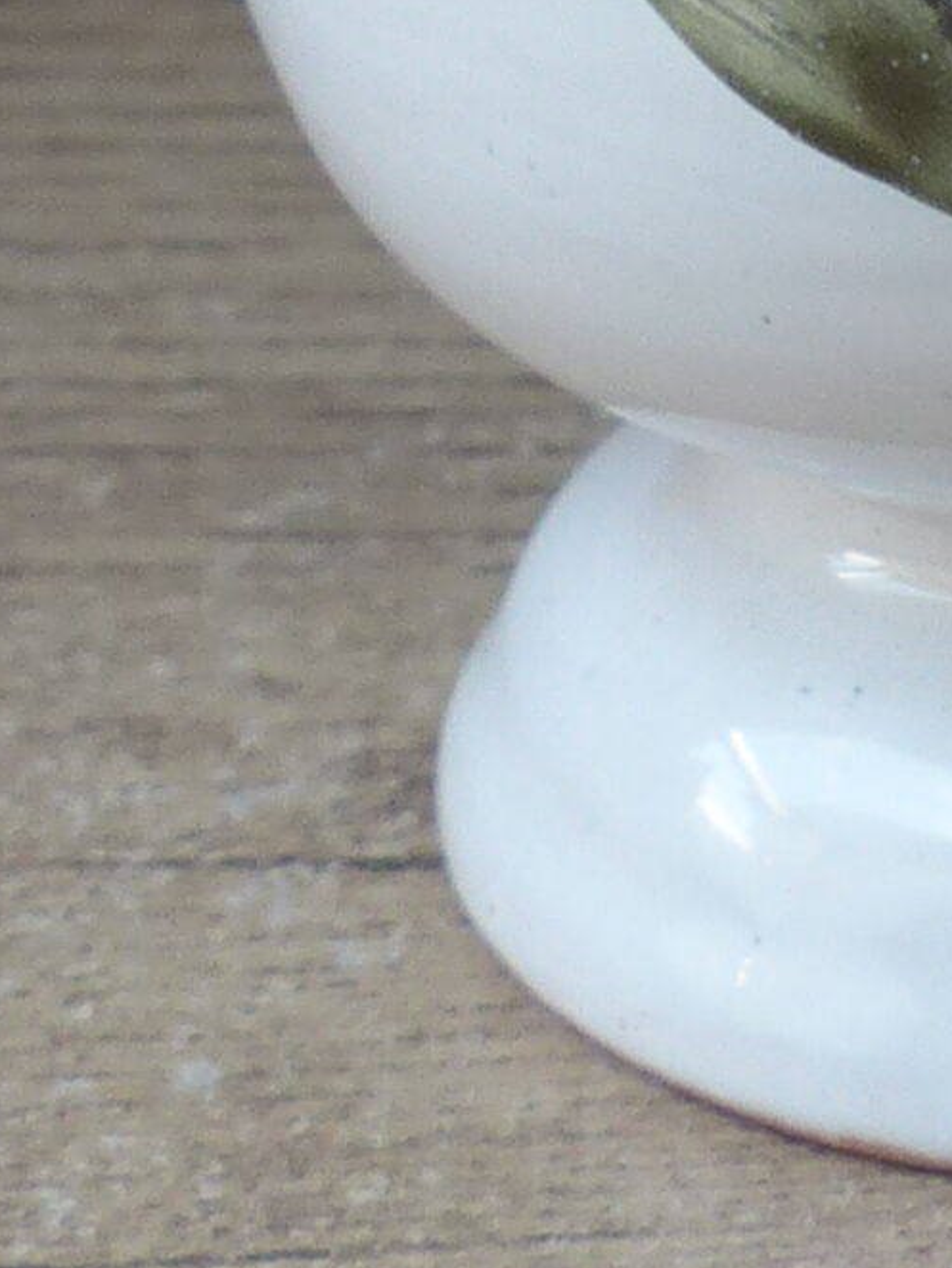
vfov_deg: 12.6
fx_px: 5533
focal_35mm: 151
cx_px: 1197
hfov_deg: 9.7
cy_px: -433
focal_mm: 4.5
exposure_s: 1/80
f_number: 2.8
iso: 100
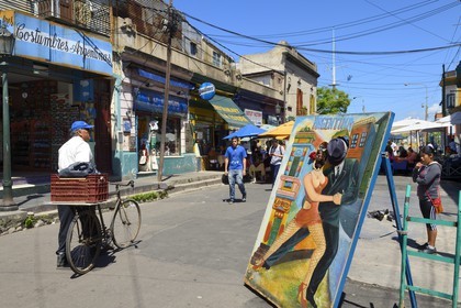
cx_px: 230
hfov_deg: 63.7
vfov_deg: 45.0
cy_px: 154
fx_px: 371
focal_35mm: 29
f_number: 13
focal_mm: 29
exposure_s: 1/500
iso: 400
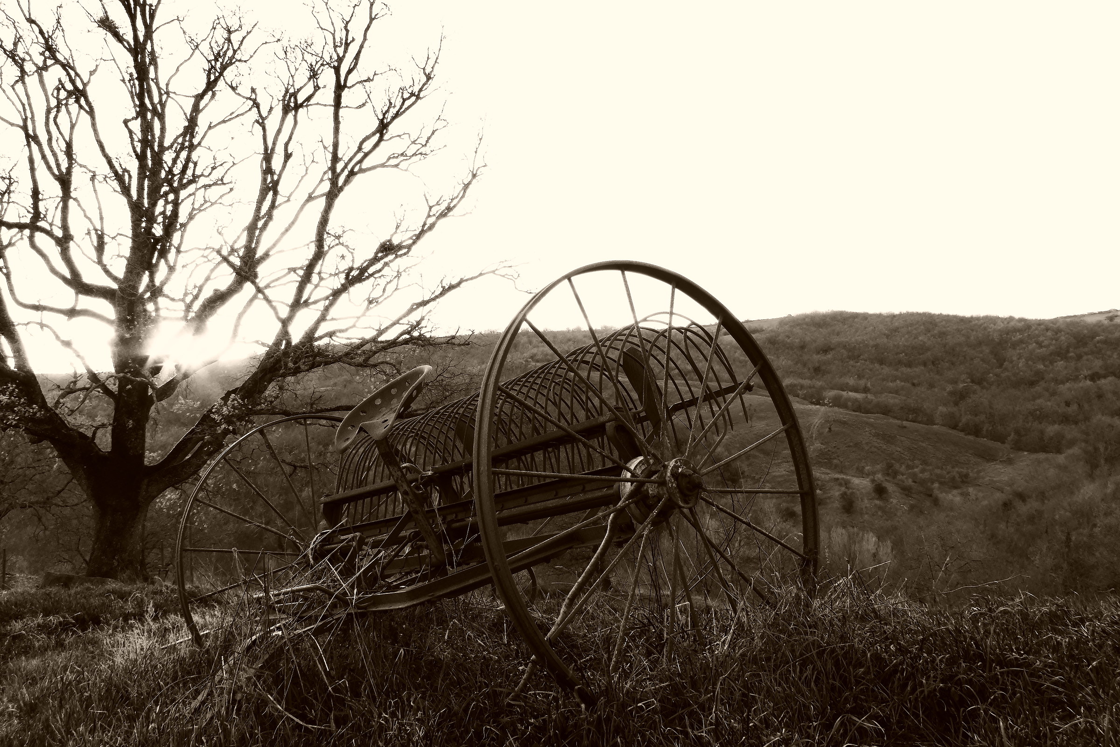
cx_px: 560
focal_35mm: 27
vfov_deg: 47.9
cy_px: 374
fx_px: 840
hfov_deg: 67.4
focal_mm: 18
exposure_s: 1/6
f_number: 11
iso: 100
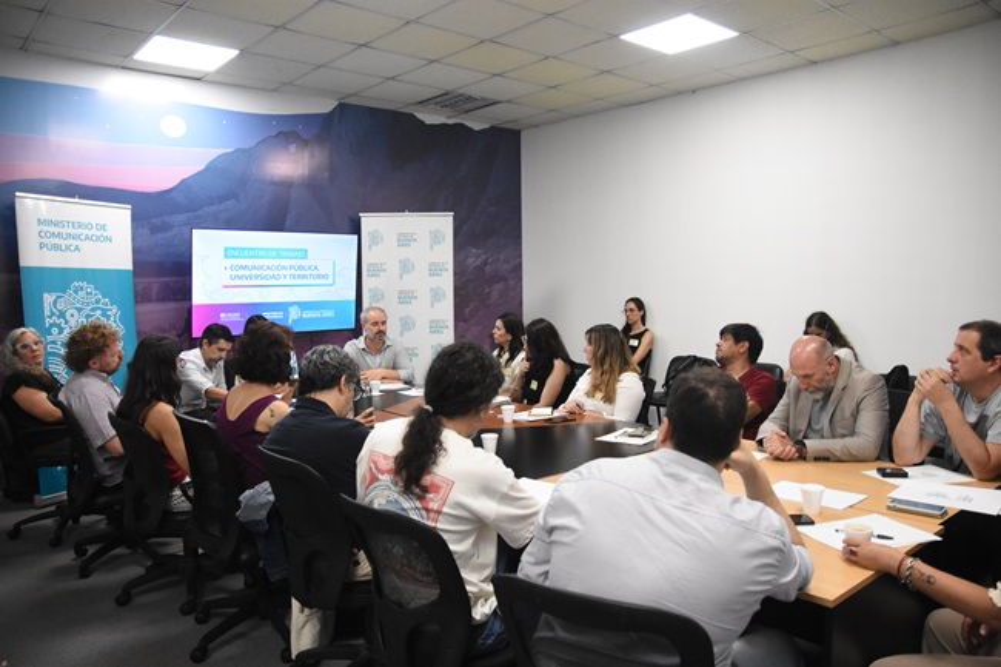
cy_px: 334
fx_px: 709
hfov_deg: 70.5
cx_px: 500
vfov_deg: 50.4
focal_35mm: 26
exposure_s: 1/500
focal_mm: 17
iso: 4000
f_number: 2.8
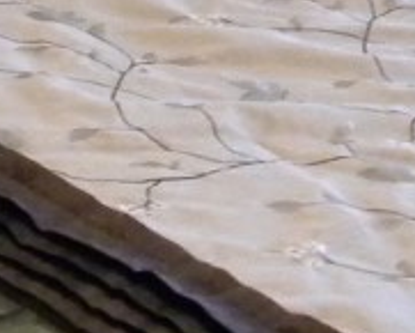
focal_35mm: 226
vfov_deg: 6.7
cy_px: -219
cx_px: -115
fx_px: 2777
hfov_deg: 8.4
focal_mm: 5
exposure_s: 1/13
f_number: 3.5
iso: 400
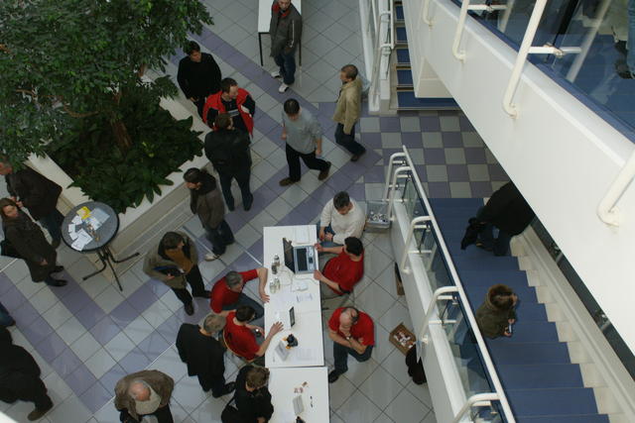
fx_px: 1852
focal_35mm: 105
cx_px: 318
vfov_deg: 13.0
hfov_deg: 19.5
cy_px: 212
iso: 800
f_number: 5.6
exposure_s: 1/125
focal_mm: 70
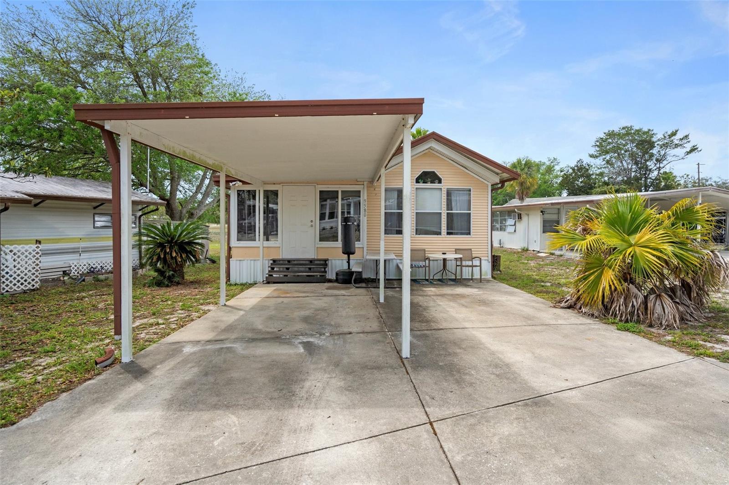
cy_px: 242
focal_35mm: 18
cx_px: 364
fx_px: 364
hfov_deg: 90.0
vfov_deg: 67.4
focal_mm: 18
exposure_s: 1/250
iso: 400
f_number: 8
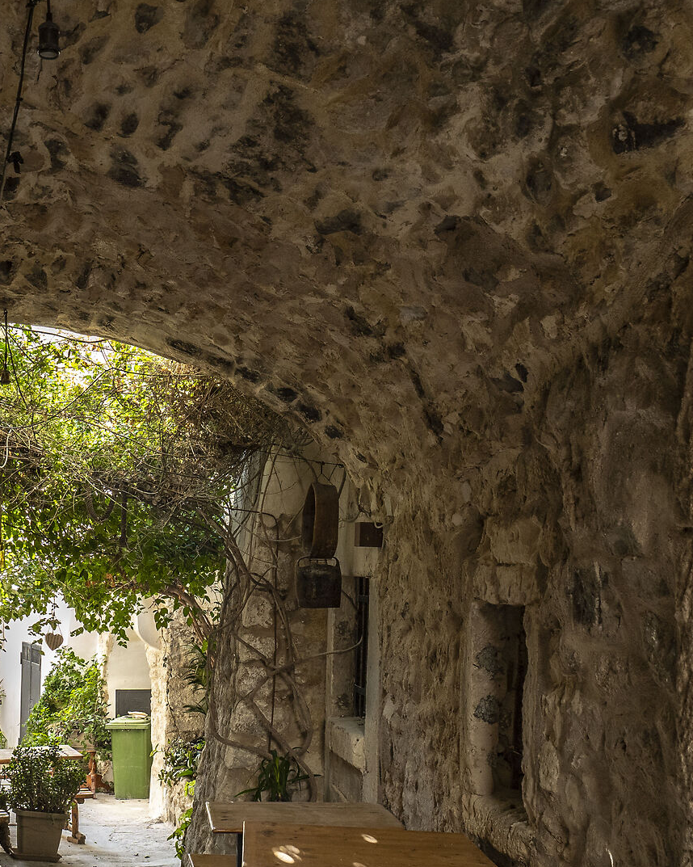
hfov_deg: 34.7
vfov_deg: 43.1
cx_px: 150
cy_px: 591
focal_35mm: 42
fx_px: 1077
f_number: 6.3
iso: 640
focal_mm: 20
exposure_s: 1/80
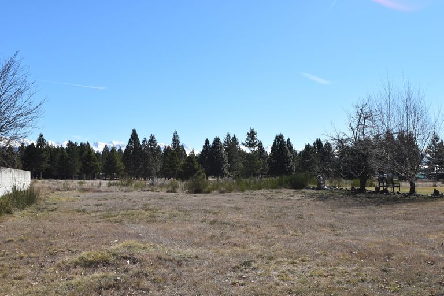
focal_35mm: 36
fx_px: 444
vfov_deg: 36.9
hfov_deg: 53.1
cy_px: 148
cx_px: 222
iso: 200
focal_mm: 24
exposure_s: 1/400
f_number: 10
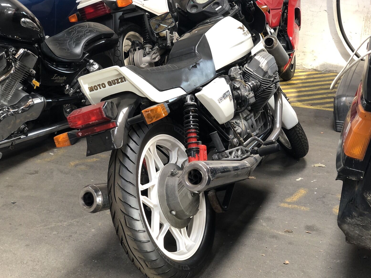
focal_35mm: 57
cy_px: 146
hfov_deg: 33.8
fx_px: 611
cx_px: 192
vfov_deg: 25.7
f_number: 2.4
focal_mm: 6
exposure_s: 1/40
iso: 80
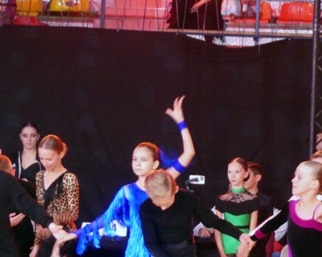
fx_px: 2048
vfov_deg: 7.2
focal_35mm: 215
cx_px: 248
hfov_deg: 9.0
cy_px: 195
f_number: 2.8
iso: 1000
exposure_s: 1/80
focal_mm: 22.6
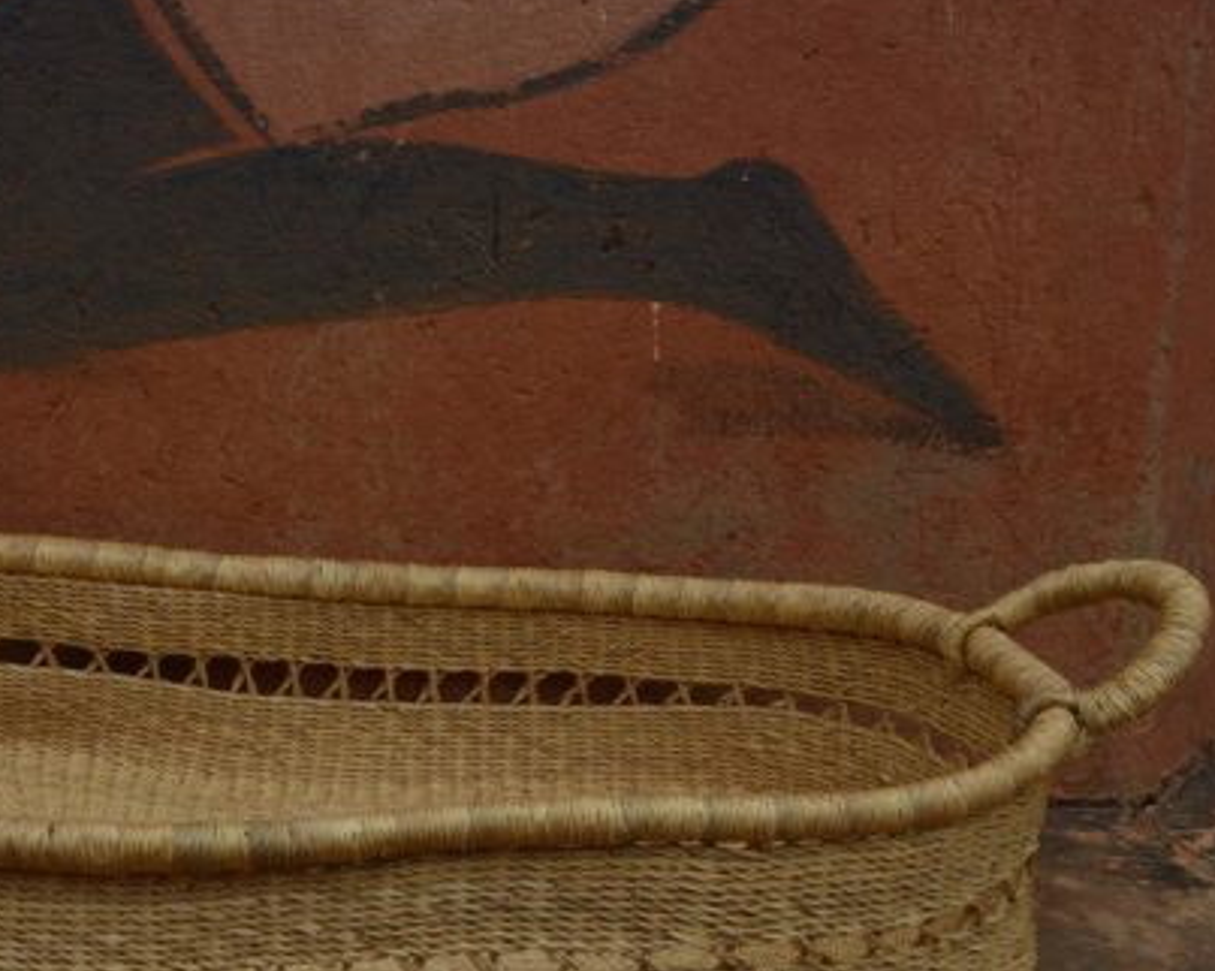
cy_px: 520
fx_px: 2545
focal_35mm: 71
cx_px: 359
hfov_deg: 26.6
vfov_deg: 21.6
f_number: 8
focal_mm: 29
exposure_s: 1/250
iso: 100
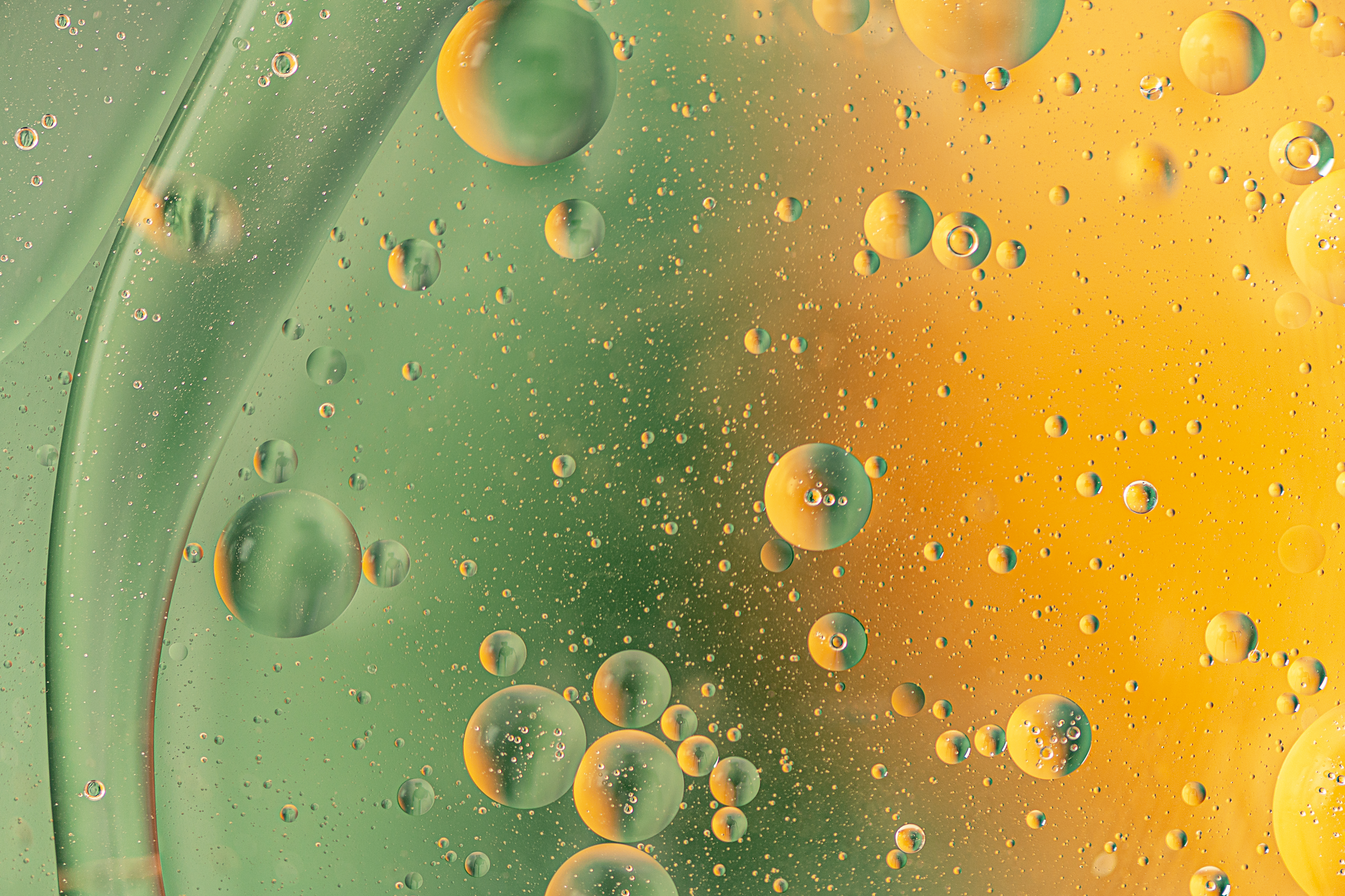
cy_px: 448
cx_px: 672
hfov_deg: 19.5
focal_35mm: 105
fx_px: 3923
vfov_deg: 13.0
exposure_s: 1/125
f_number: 3.5
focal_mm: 105
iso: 100
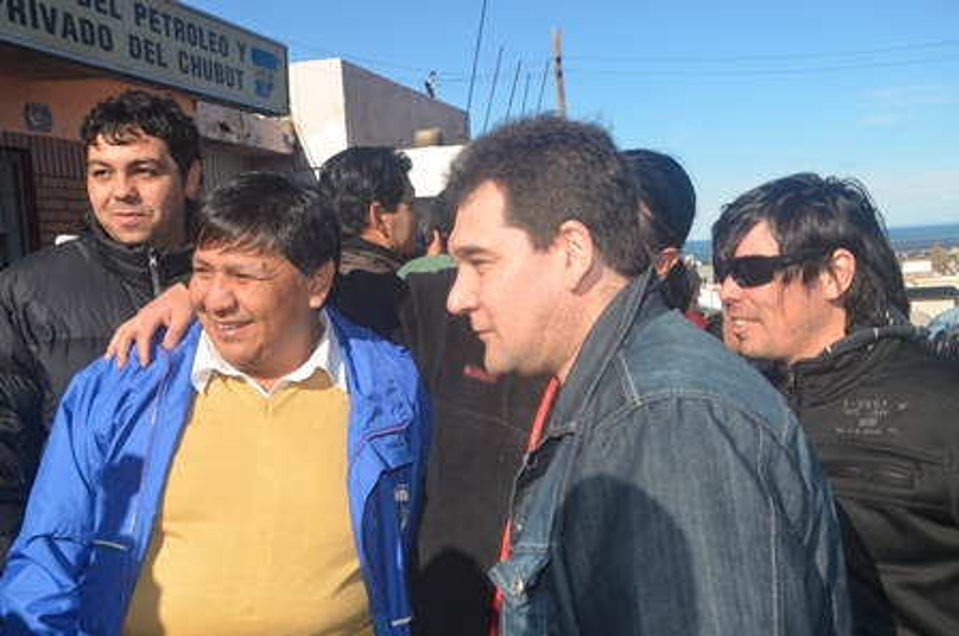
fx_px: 1117
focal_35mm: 42
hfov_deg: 46.5
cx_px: 480
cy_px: 318
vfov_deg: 31.8
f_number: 8
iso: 100
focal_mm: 28
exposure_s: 1/250
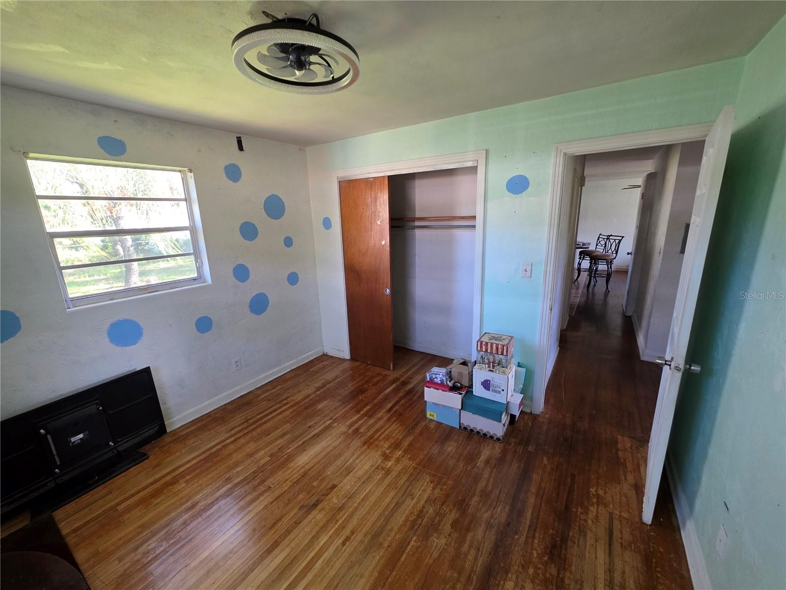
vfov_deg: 89.9
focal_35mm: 13
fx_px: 295
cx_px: 393
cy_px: 295
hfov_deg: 106.2
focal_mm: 2.2
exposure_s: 1/60
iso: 160
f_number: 1.9
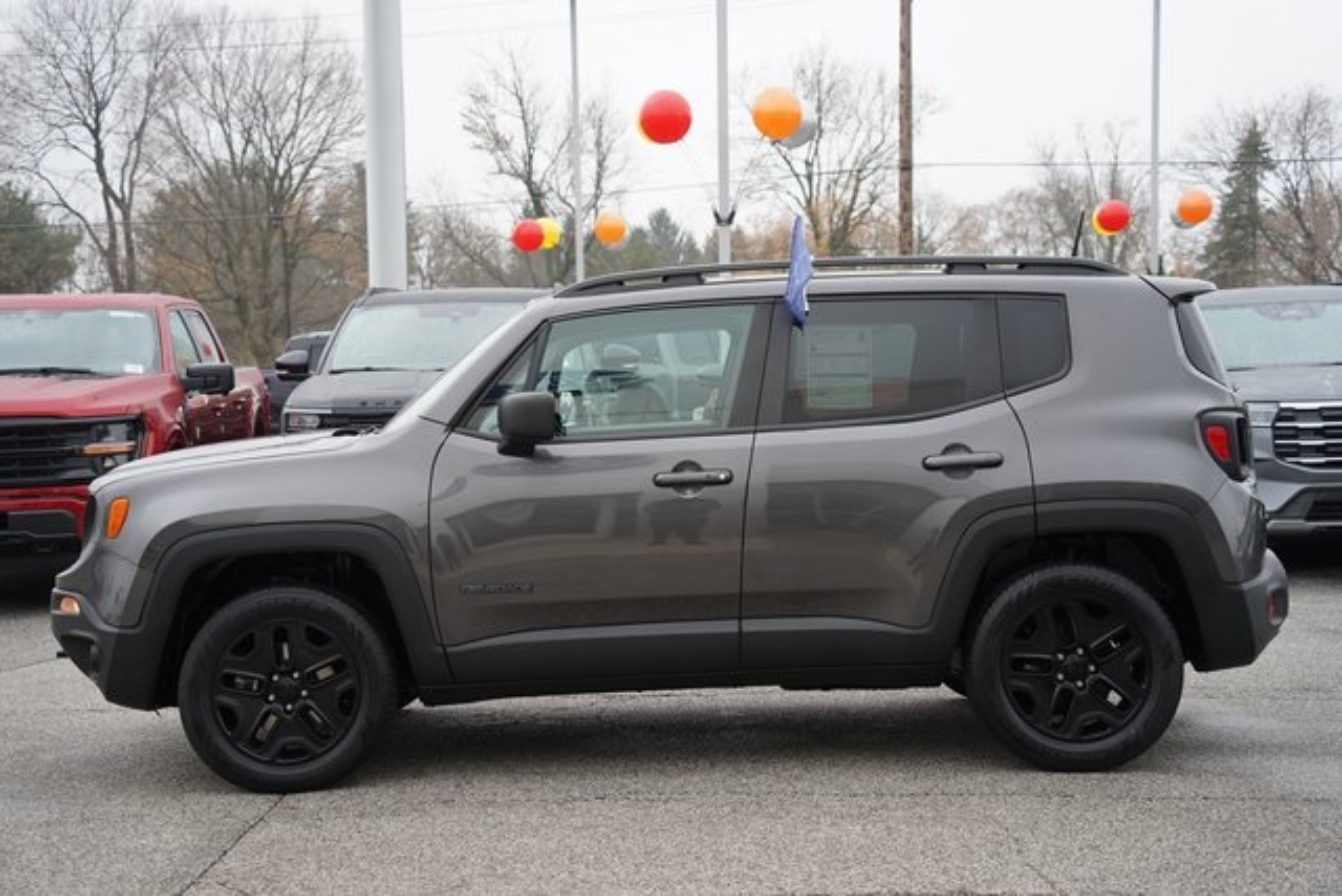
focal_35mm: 57
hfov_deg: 35.0
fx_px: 2125
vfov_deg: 23.8
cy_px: 448
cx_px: 671
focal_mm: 57
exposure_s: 1/60
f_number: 4
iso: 100
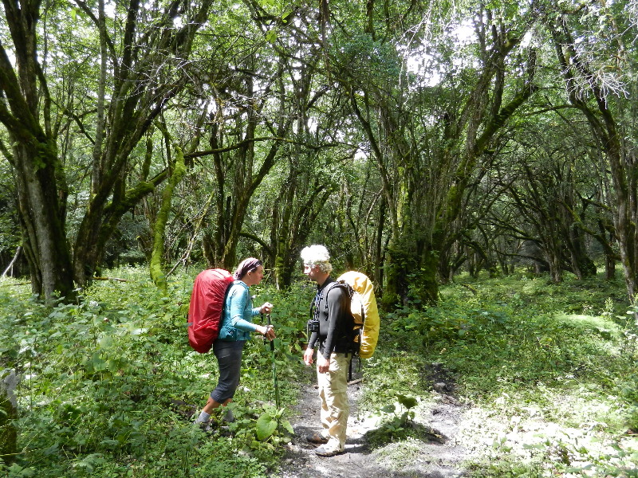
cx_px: 319
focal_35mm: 29
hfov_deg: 61.7
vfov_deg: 48.2
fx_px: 534
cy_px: 239
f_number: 3.6
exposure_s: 1/50
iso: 160
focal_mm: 5.1
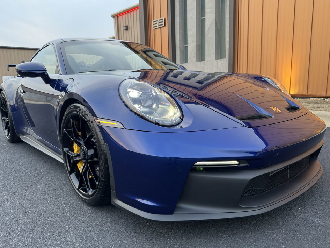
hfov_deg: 67.3
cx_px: 166
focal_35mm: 26
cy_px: 132
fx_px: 248
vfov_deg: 53.0
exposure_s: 1/60
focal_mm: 6.86
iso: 125
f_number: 1.78
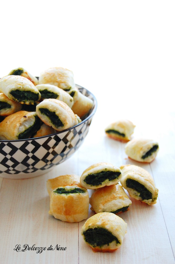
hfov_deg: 20.1
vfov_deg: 29.9
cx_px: 88
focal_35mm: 68
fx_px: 493
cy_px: 132
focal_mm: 45
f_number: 5.3
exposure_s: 1/25
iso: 800
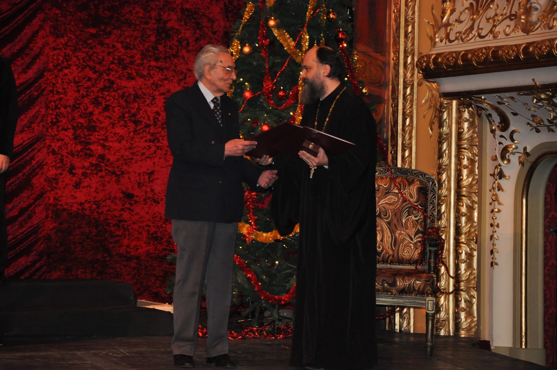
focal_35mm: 158
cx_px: 278
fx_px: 2434
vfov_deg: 8.7
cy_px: 185
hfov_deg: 13.1
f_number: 5.6
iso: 1600
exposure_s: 1/50
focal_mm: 105
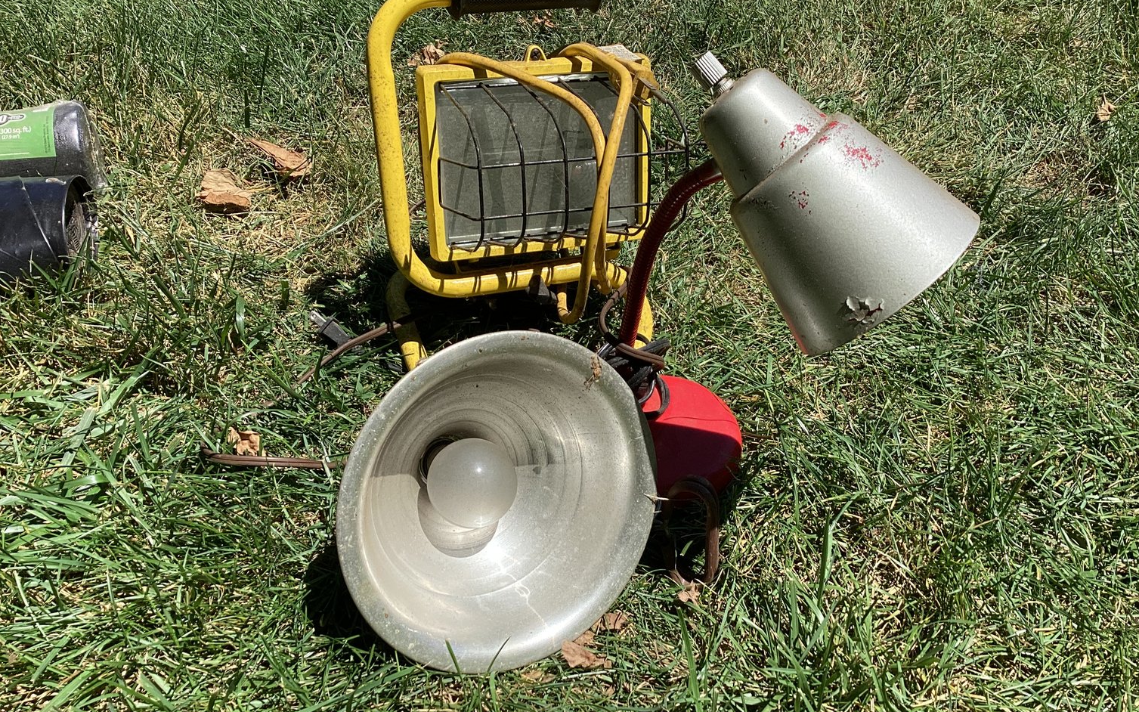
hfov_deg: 58.1
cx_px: 570
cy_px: 365
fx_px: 1024
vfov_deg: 38.3
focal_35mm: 33
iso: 25
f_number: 2.4
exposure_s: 1/1031
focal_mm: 3.3
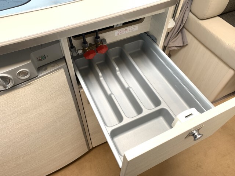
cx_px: 118
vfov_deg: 53.1
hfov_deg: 67.3
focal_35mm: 26
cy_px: 88
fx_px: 177
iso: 100
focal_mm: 4.25
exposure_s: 1/95
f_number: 1.8
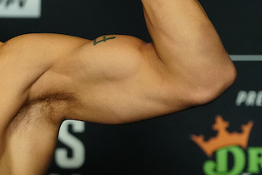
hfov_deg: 4.2
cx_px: -80
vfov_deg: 2.8
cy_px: 120
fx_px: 3560
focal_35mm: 489
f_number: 2.8
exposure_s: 1/500
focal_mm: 135
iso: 3200
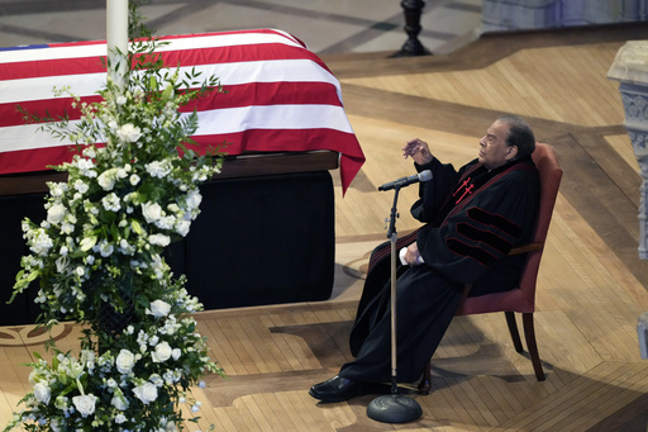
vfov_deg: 4.6
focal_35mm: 300
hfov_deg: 6.9
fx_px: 5398
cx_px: 324
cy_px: 216
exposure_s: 1/400
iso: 6400
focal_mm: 300
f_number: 2.8
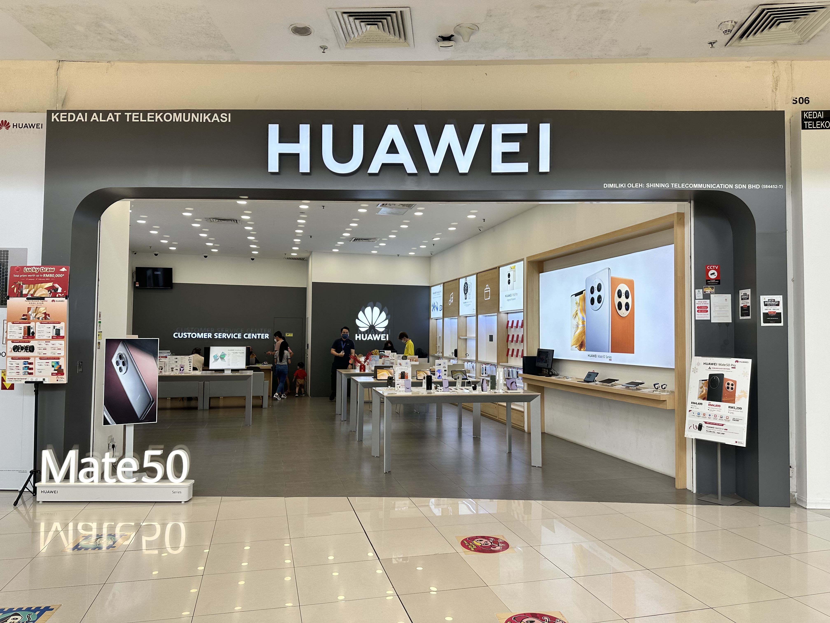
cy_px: 312
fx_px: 575
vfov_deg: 56.8
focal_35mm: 24
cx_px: 415
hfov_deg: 71.6
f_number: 1.78
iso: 80
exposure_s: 1/254
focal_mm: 6.86
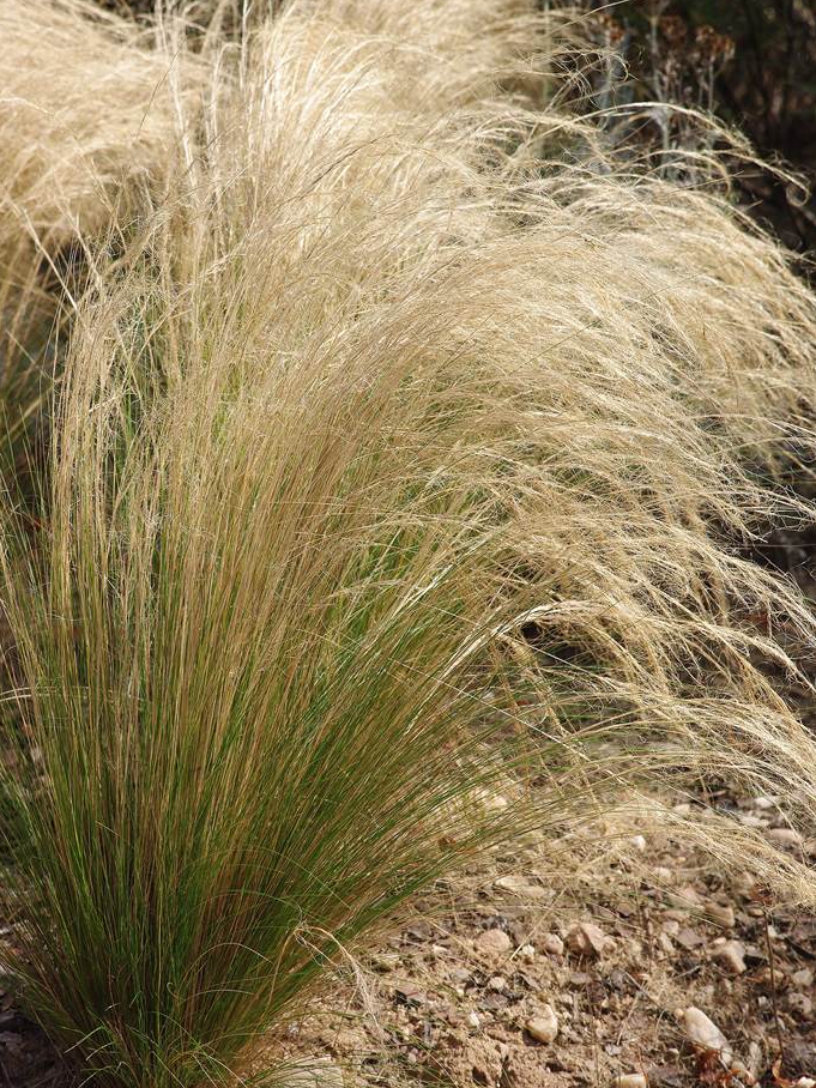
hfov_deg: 13.0
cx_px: 407
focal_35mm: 114
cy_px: 551
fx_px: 3583
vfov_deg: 17.3
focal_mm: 70
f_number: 7.1
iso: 200
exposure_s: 1/400
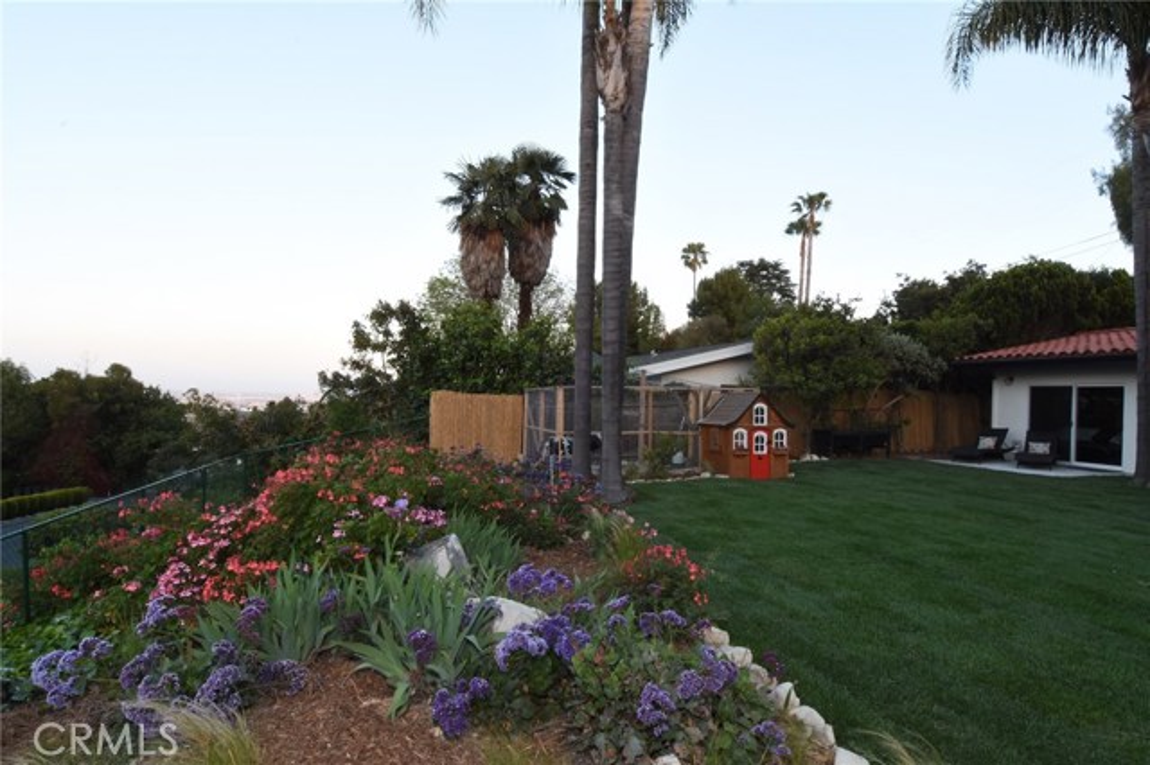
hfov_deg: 90.0
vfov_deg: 67.3
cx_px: 575
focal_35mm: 18
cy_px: 382
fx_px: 575
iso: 640
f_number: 18
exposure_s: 1/13
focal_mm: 12
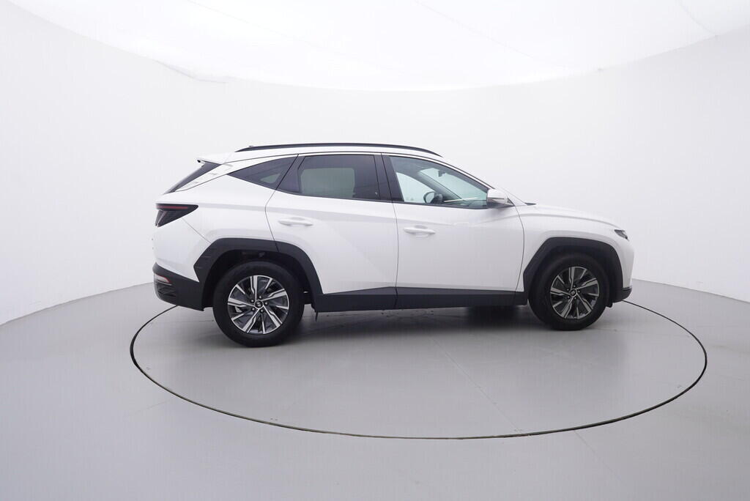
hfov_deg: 77.3
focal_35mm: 22
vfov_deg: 56.2
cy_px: 250
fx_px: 469
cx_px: 375
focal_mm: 15
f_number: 5
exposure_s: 1/80
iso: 200
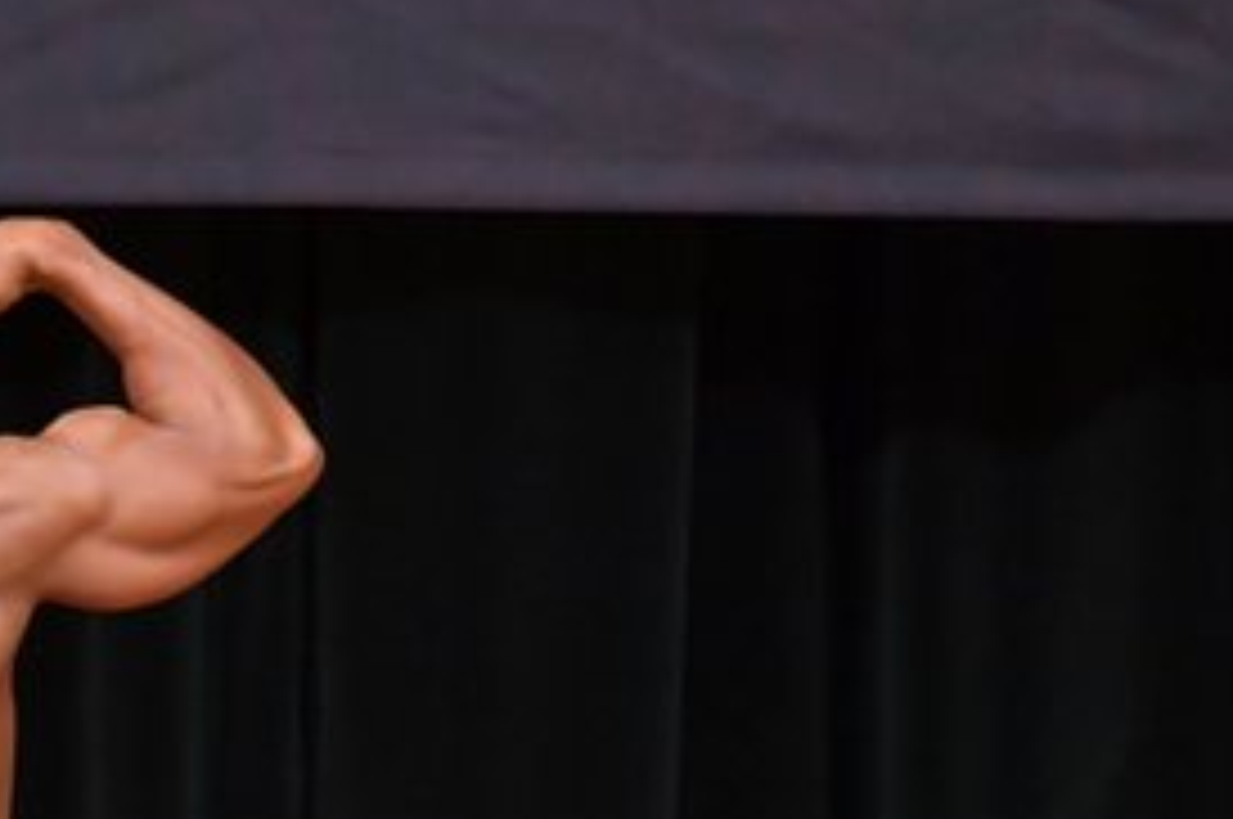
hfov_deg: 2.1
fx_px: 33422
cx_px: -155
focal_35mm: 977
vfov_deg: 1.4
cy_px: 1040
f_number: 5.6
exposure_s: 1/400
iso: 5000
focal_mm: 230
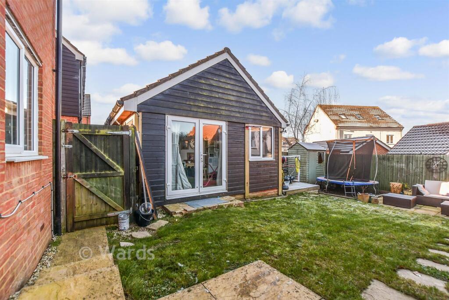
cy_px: 150
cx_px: 224
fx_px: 187
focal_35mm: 15
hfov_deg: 100.4
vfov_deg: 77.3
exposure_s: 1/60
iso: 160
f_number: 8
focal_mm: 10
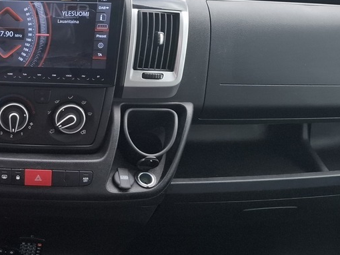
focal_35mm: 65
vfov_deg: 22.6
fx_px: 638
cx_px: -83
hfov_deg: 26.1
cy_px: 116
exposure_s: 1/100
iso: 50
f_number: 1.8
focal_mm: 5.54
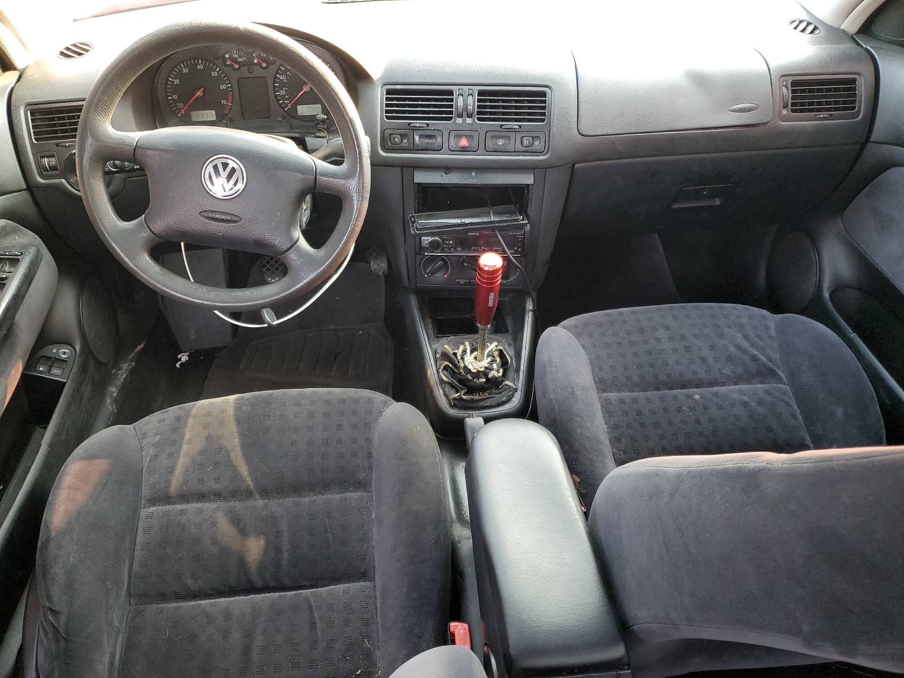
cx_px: 452
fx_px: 679
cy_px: 339
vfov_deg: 53.1
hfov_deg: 67.3
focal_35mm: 26
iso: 119
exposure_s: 1/60.2
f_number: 1.5
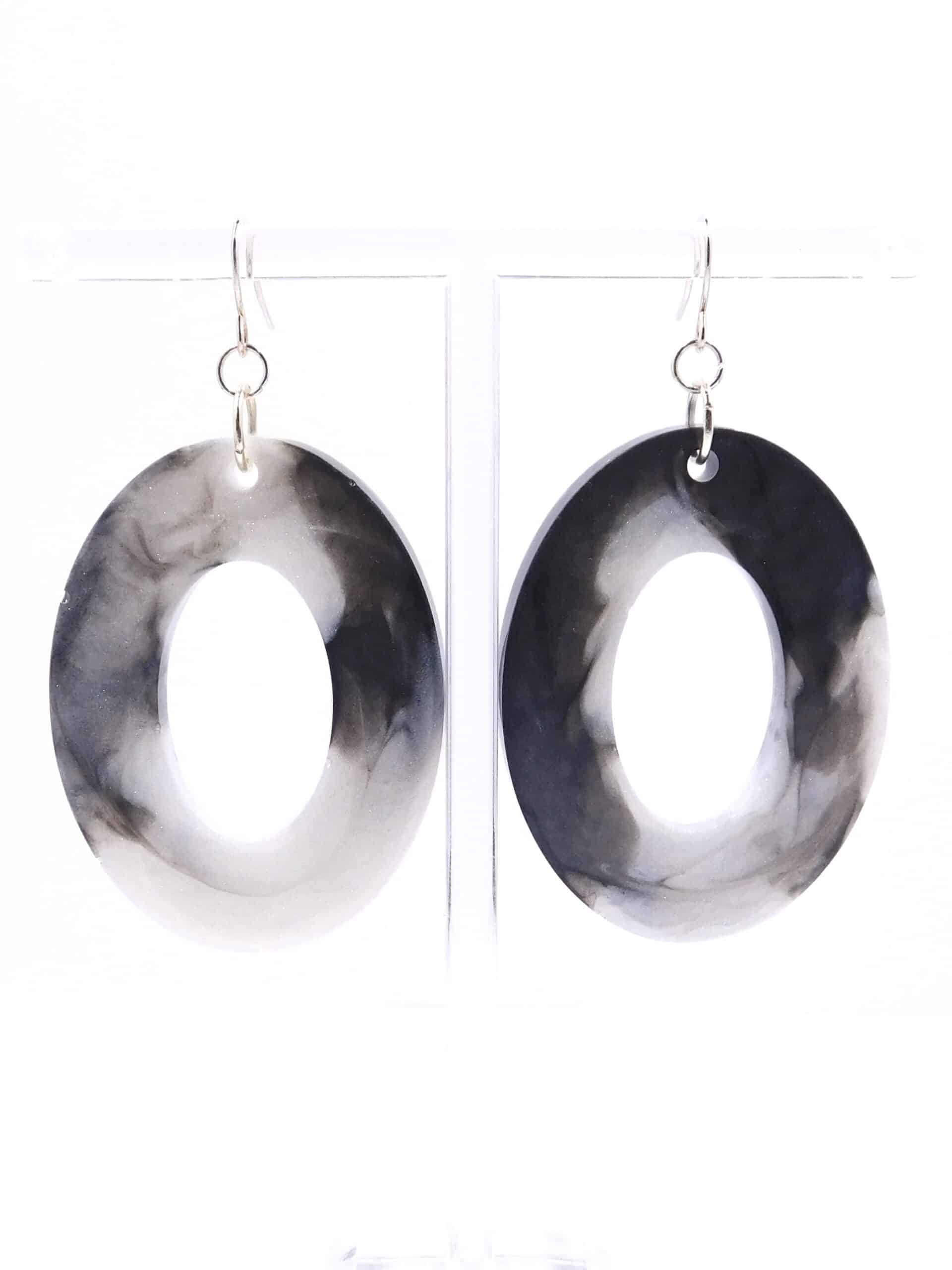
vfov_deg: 60.0
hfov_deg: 46.8
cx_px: 476
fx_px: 1100
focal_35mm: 30
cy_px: 635
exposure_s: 1/250
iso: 125
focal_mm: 5.3
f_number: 3.2
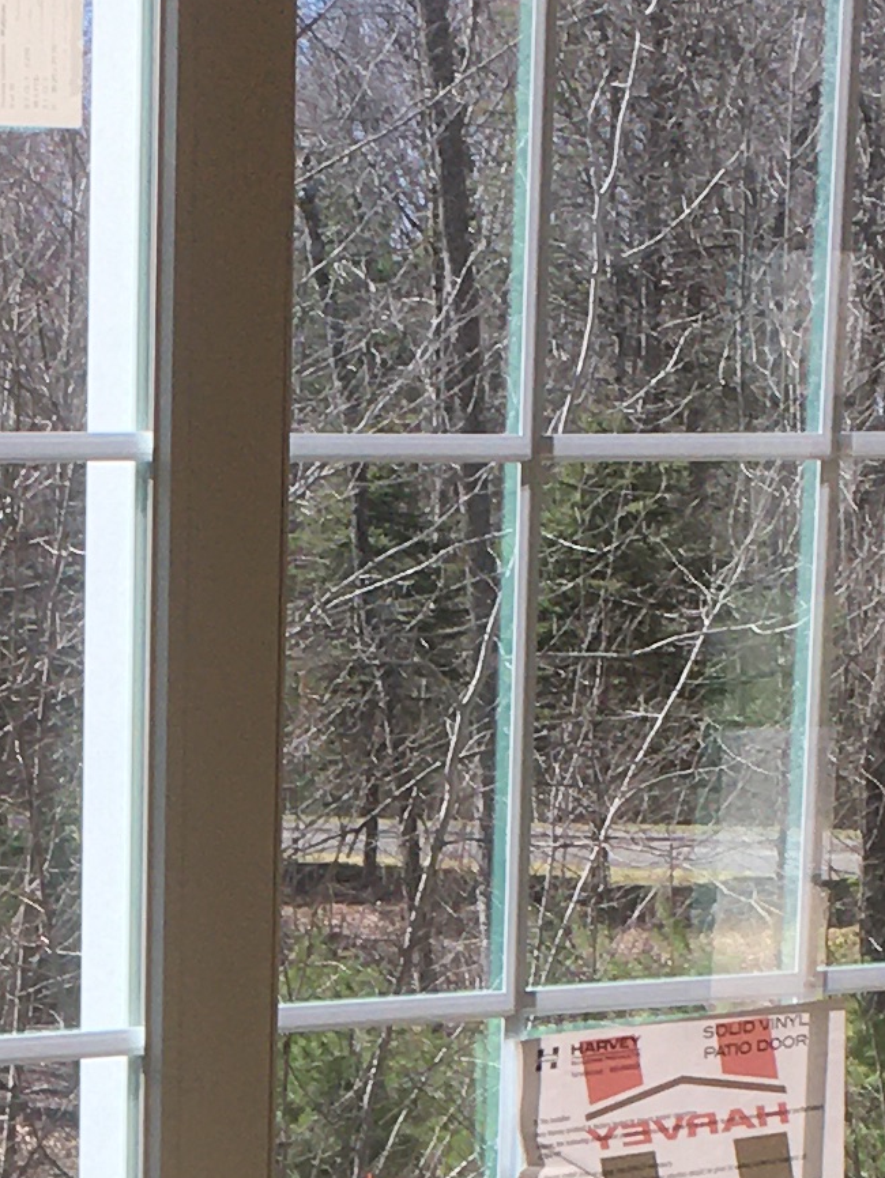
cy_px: 1432
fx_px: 4600
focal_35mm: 135
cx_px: -123
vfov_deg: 14.1
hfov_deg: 10.8
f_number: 2.2
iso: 25
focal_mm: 4.15
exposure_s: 1/569
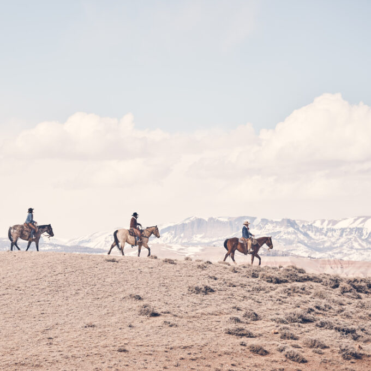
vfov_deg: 10.9
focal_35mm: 160
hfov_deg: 10.9
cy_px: 186
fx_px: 1940
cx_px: 109
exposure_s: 1/1250
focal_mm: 125
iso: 200
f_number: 4.5
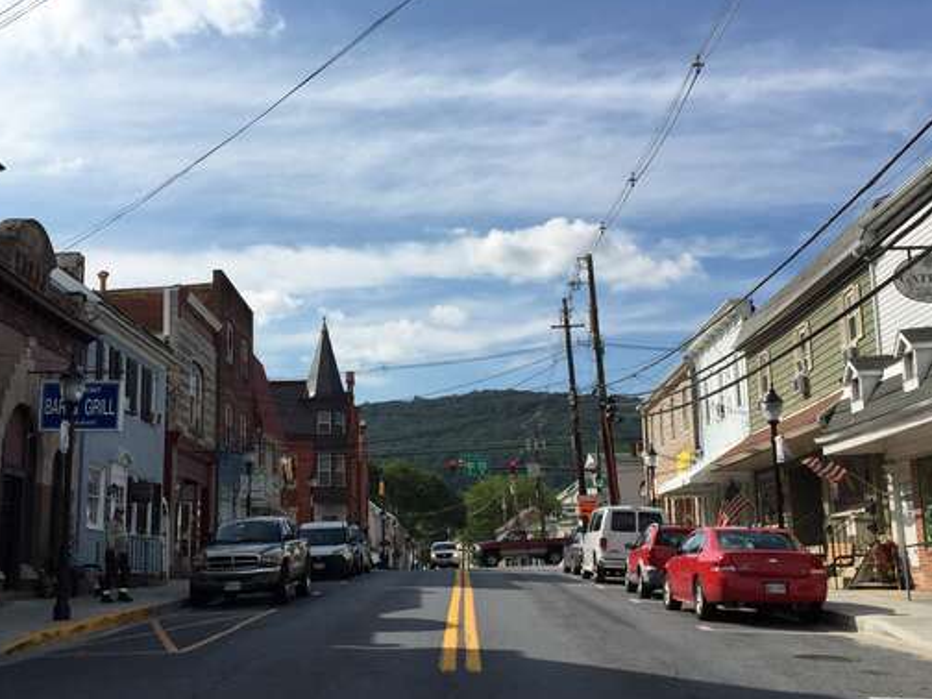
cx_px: 325
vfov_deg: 31.5
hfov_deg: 40.8
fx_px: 1239
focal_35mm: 46
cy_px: 327
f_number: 2.2
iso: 32
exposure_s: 1/2825
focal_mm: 4.15
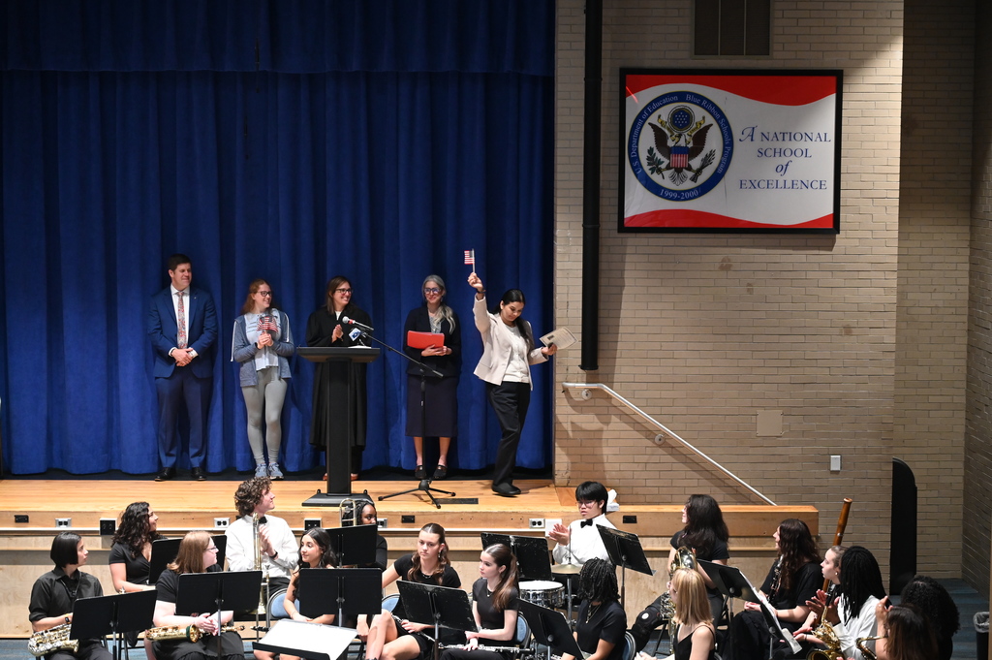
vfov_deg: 19.4
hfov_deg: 28.9
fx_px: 1927
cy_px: 330
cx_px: 496
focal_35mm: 70
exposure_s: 1/60
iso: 4000
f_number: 4
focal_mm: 70
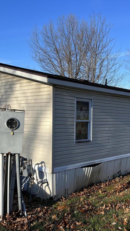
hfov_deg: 31.0
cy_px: 116
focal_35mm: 38
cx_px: 87
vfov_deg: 52.8
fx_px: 233
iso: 50
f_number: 1.5
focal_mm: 5.7
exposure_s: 1/2252
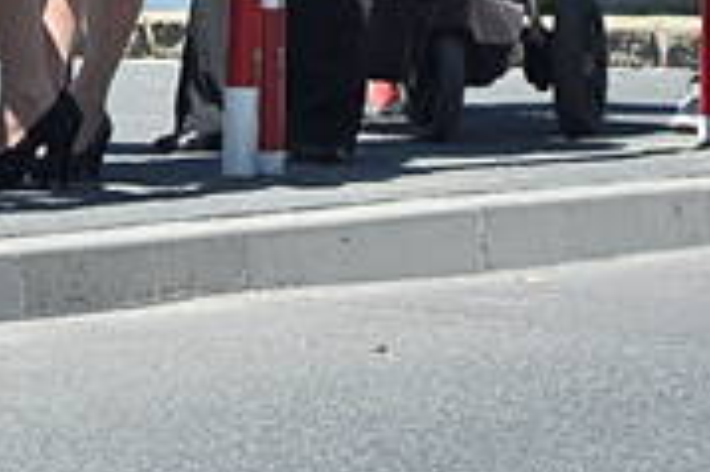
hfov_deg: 2.8
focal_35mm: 746
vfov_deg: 1.8
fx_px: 14706
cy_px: -418
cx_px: -325
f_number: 8
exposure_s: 1/1000
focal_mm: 105
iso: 400
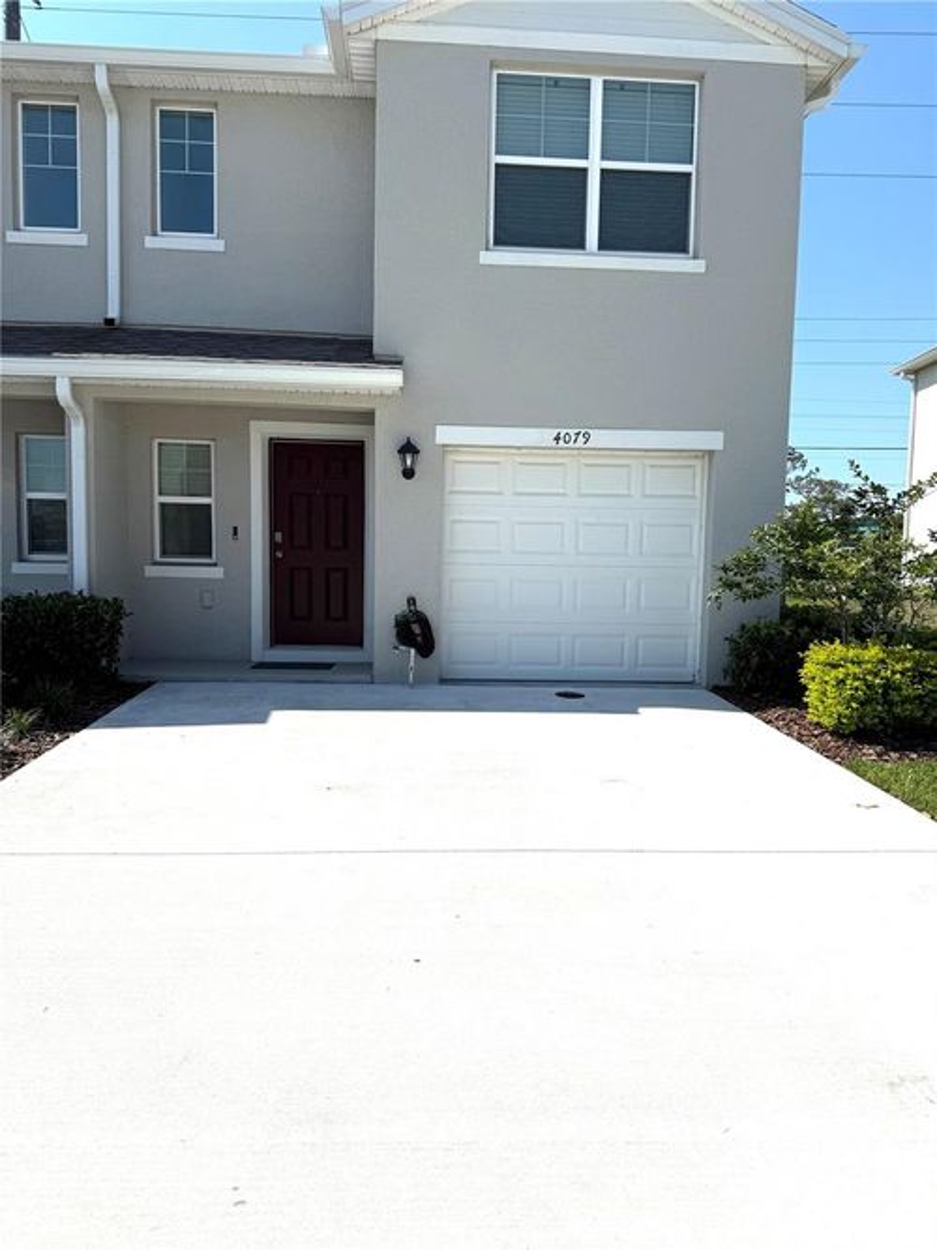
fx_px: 866
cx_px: 468
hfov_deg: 56.8
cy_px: 625
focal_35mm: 24
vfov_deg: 71.6
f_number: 1.78
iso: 80
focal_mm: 6.76
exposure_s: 1/11905
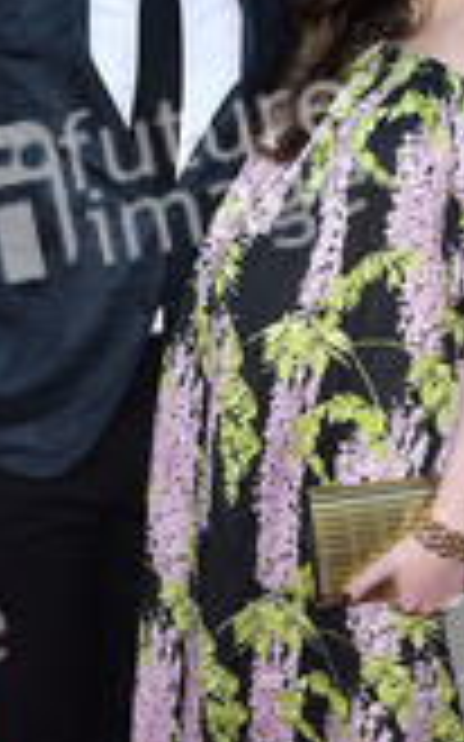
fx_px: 1802
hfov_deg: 14.7
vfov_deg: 23.3
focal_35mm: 89
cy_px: 414
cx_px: 268
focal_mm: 36
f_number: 6.3
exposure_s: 1/250
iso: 400
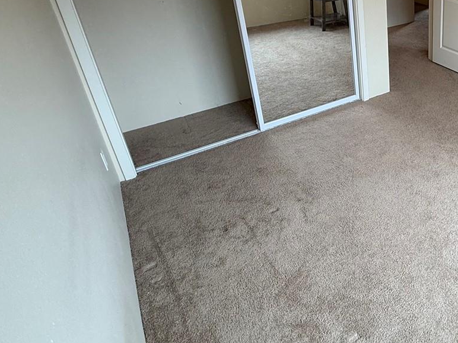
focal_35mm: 29
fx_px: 384
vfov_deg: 45.9
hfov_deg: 52.4
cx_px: 430
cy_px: 72
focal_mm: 2.22
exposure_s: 1/120
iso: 100
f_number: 2.2
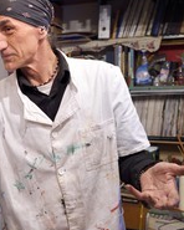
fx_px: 347
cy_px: 104
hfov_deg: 26.7
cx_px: -31
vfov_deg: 36.6
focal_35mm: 51
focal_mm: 24
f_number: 5
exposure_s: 1/60
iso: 1600
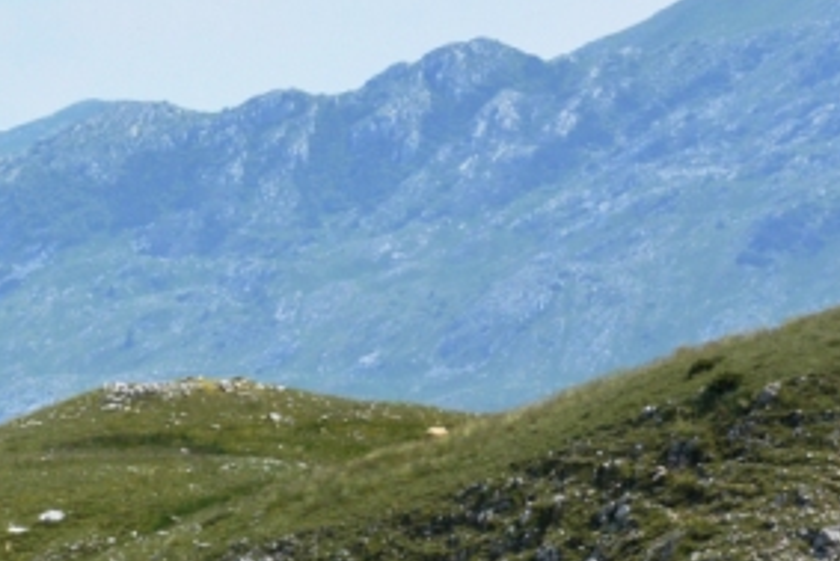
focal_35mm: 489
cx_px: -490
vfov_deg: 2.8
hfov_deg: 4.2
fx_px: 11415
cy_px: 524
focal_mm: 90
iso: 250
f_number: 9
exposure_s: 1/500
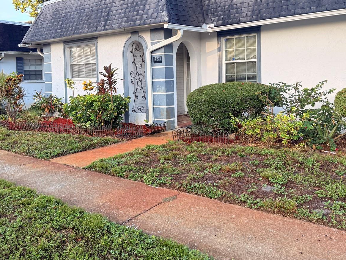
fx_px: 330
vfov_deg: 42.4
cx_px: 174
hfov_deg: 55.4
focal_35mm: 33
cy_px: 88
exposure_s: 1/543
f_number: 1.78
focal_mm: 6.76
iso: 100
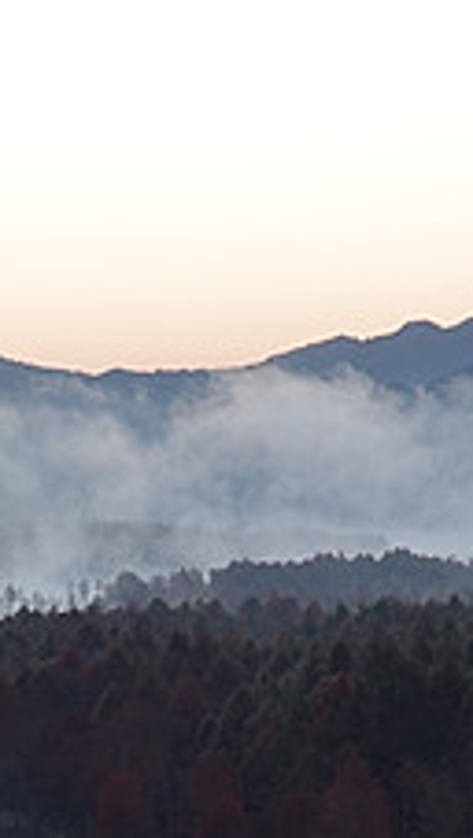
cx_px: 15
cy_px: 703
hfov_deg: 9.1
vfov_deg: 16.0
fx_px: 2960
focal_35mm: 133
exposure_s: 1/40
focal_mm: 13.29
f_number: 3.5
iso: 160
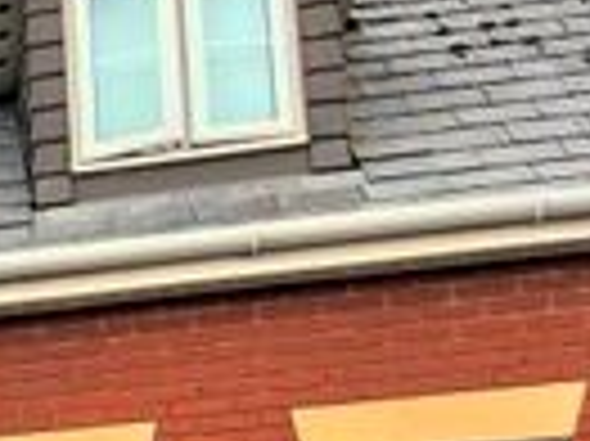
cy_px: 826
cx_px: -887
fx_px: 2367
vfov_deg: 10.0
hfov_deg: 11.4
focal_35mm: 139
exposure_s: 1/401
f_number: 1.6
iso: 50
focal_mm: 5.1
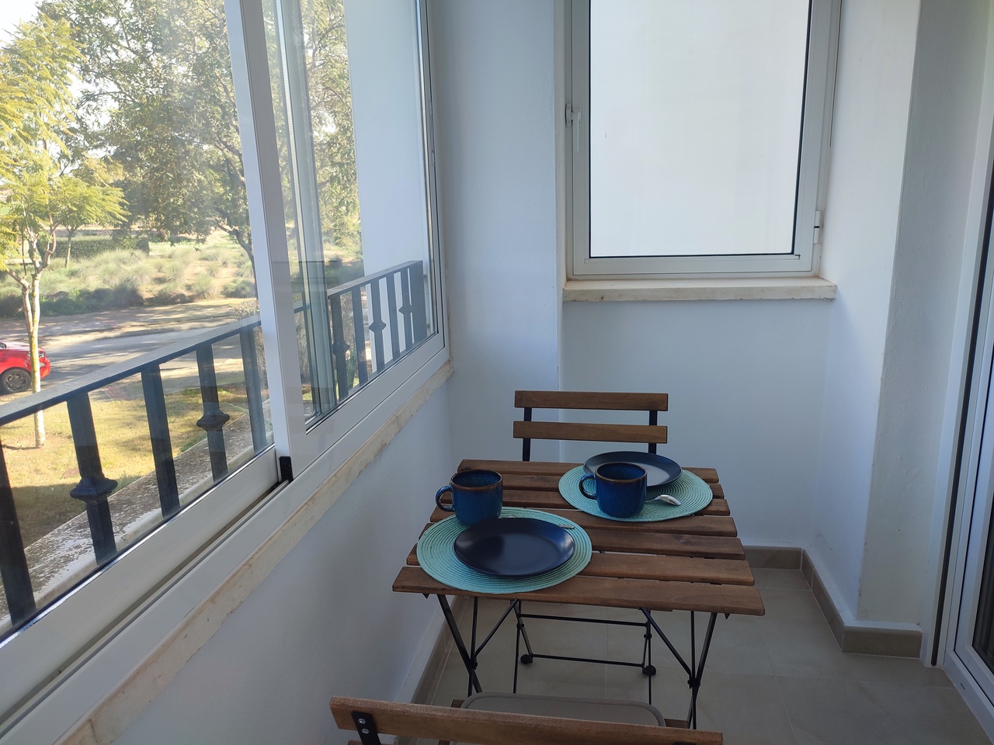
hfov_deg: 69.4
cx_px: 497
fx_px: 718
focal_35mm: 25
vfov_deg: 54.9
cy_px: 372
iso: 53
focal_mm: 6.04
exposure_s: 1/100
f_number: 1.9
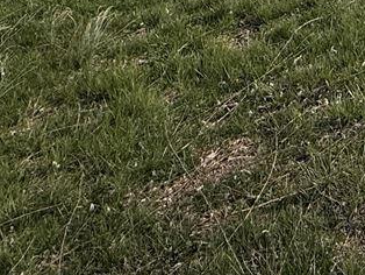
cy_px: -239
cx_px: 518
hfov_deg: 26.4
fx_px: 601
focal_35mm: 57
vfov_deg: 18.8
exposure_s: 1/3125
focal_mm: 2.22
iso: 50
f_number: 2.2
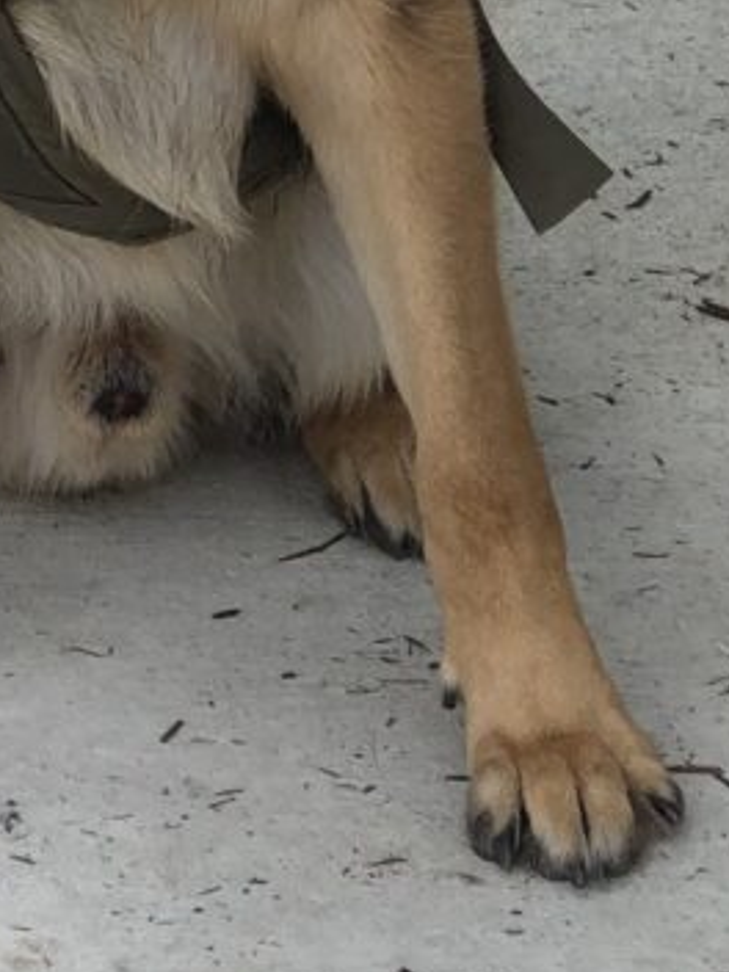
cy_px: -359
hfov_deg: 8.9
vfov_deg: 11.5
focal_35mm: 166
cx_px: 14
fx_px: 4661
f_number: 2.8
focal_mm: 6.6
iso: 20
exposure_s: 1/200
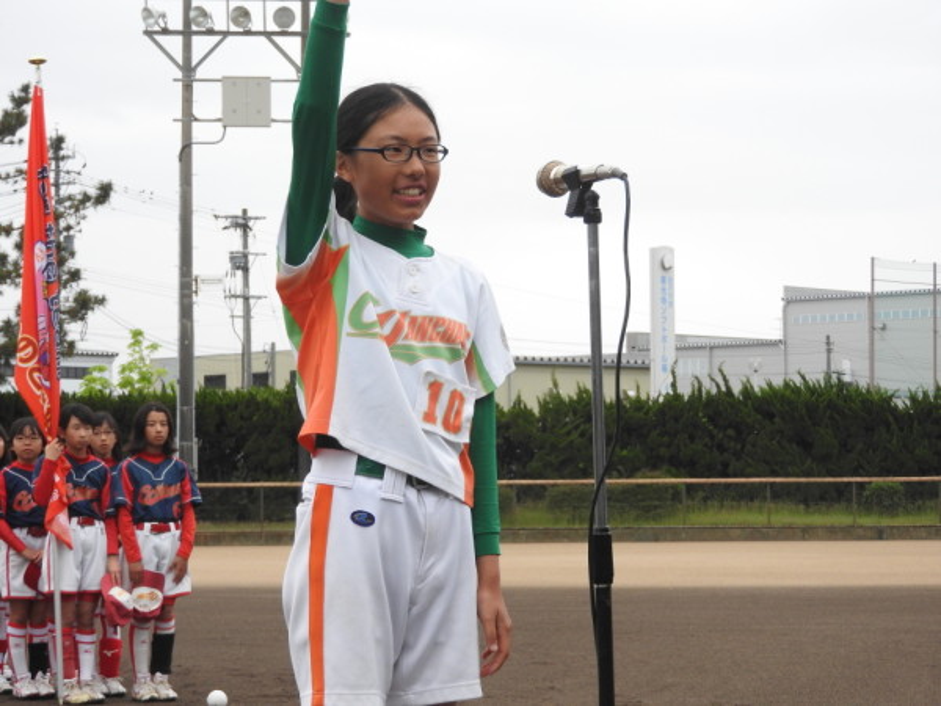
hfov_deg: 17.1
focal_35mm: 115
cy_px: 353
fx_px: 3126
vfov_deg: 12.9
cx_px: 470
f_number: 5
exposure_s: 1/60
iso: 180
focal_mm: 20.6
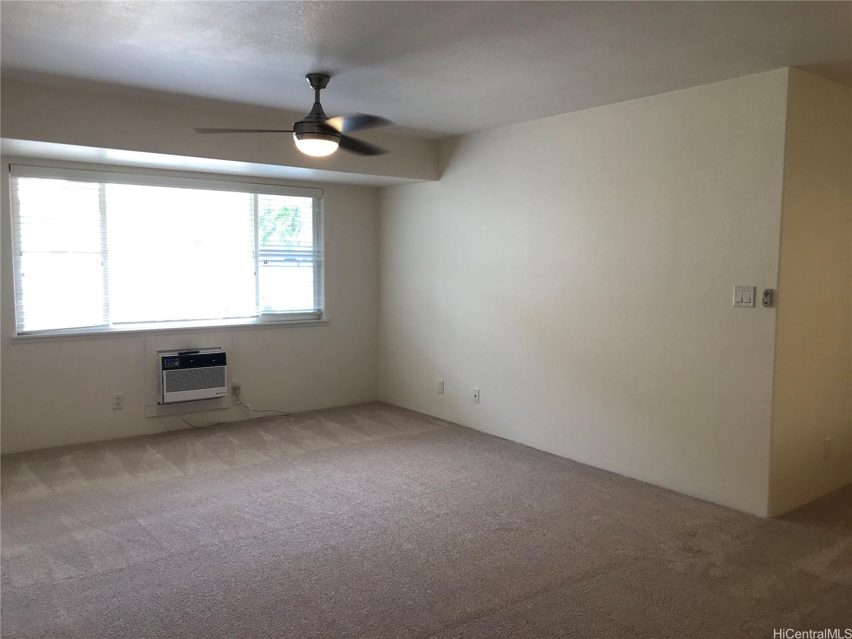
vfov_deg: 49.7
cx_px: 426
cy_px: 320
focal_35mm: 28
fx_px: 689
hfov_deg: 63.4
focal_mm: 3.99
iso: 32
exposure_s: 1/60
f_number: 1.8
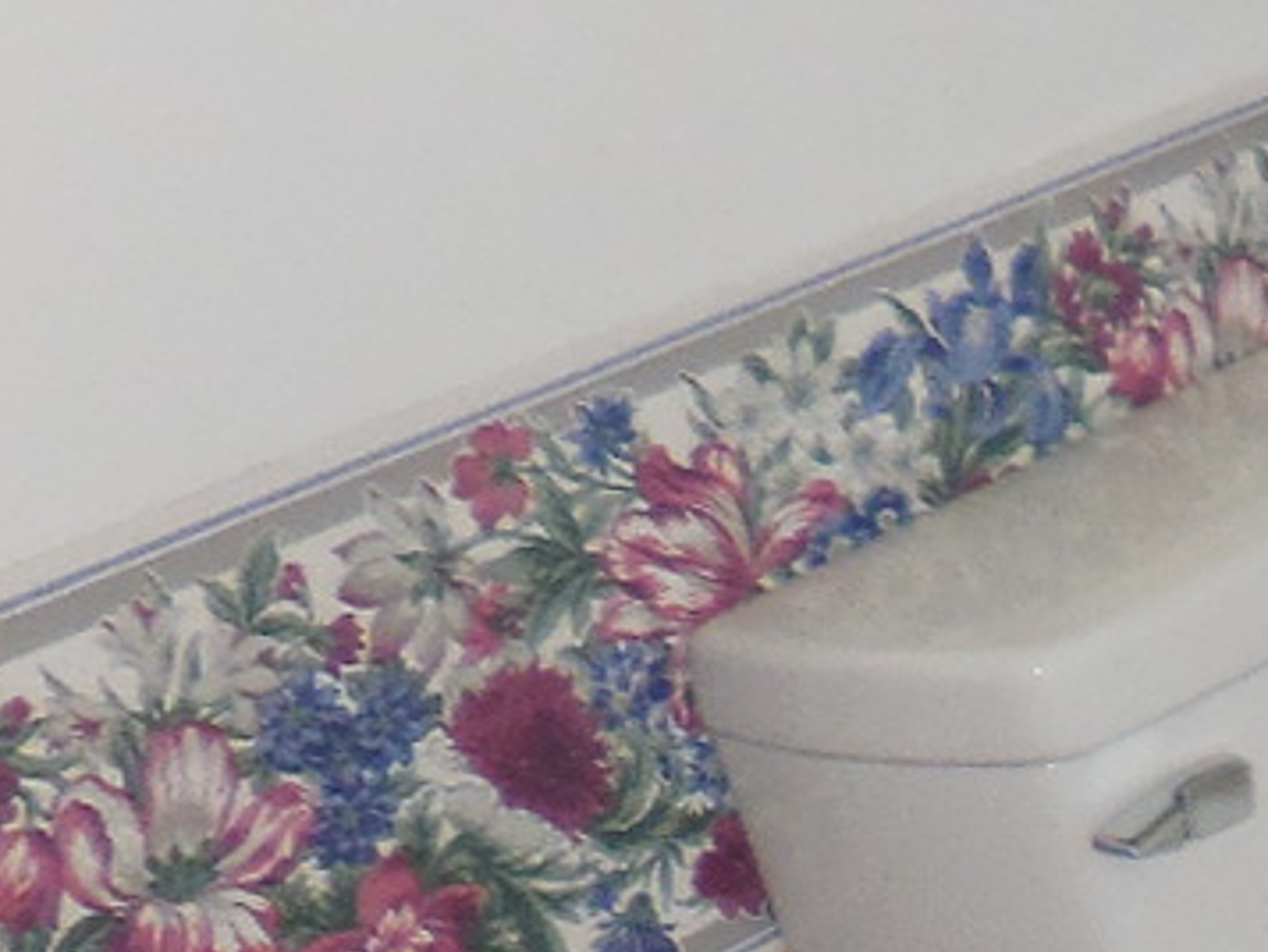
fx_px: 4104
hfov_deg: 14.2
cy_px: 863
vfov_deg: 13.1
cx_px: 2678
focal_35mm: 112
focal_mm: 4.5
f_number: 3.3
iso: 200
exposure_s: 1/25
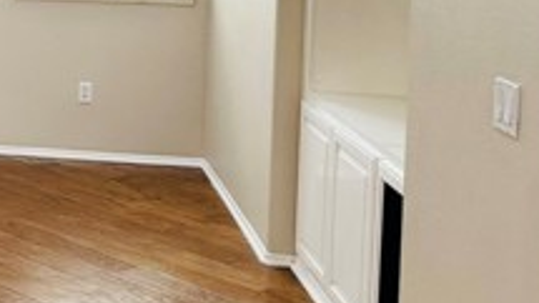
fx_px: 1115
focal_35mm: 78
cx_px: -201
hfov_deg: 23.4
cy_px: -70
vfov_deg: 14.9
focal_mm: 6.86
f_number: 1.78
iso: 125
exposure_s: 1/60
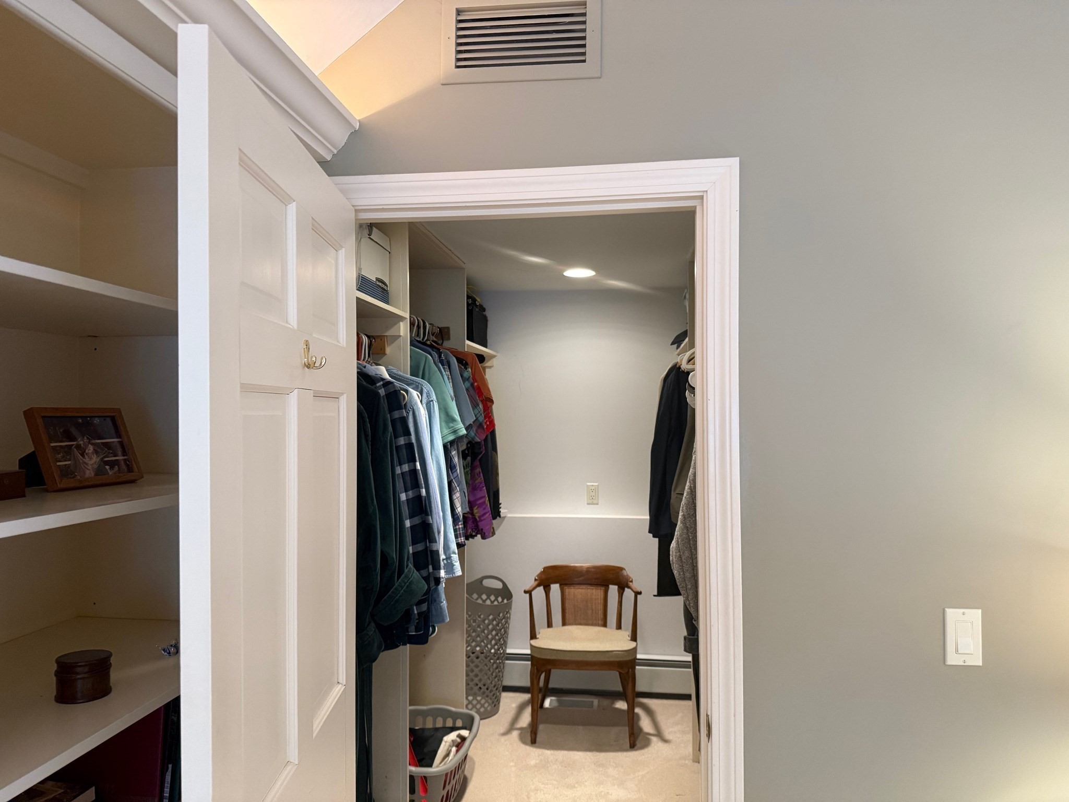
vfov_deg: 56.8
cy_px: 401
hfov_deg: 71.6
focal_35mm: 24
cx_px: 534
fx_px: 741
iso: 400
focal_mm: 6.76
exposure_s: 1/60
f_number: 1.78
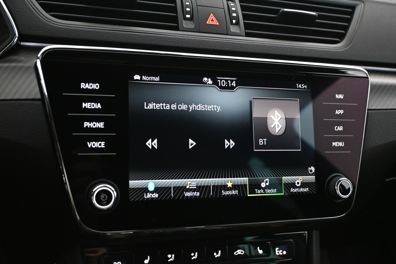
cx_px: 198
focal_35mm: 38
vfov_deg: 35.5
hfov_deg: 51.3
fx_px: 412
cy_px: 132
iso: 5600
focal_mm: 25
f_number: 4.2
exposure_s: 1/40
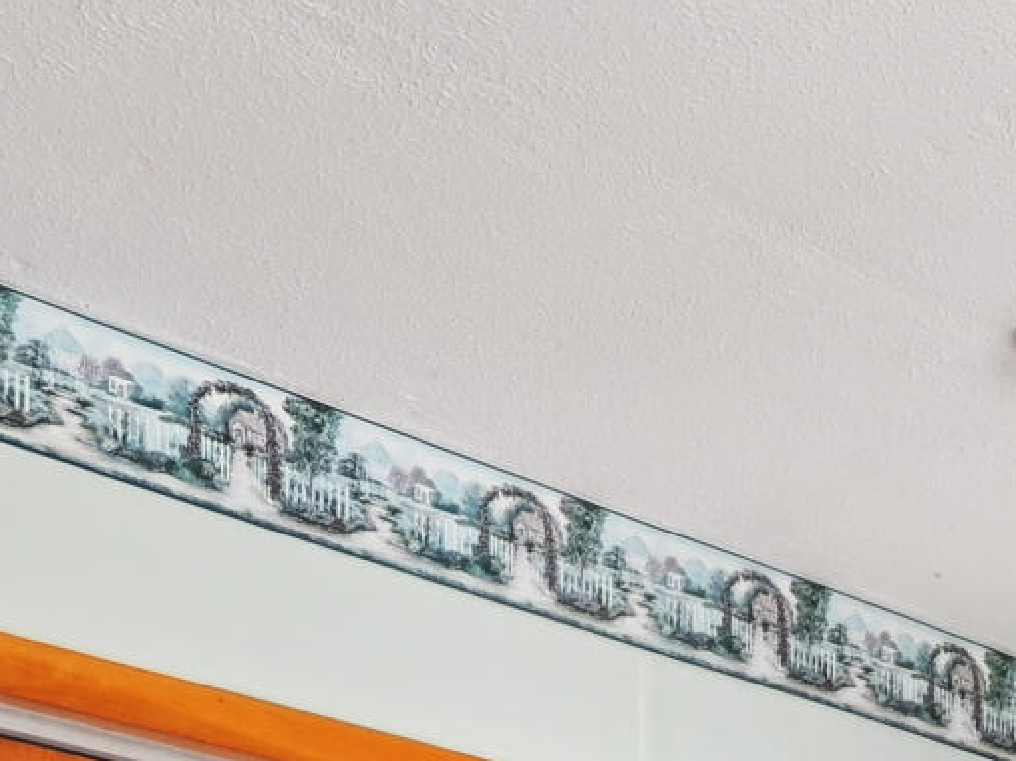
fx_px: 2401
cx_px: 1322
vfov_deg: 14.8
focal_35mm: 82
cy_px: 1520
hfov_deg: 21.6
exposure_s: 1/10
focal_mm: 14.5
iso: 400
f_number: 5.6
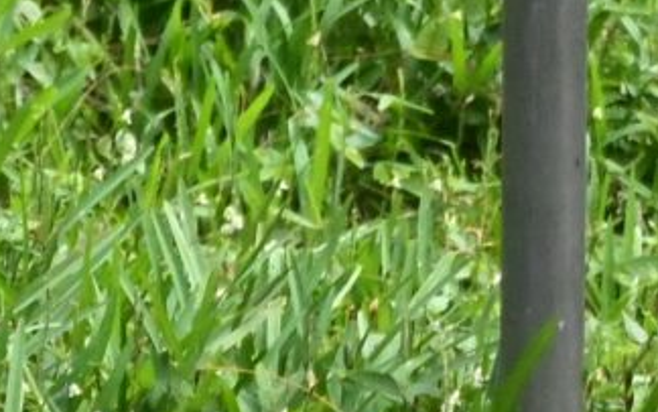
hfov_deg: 2.5
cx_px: 1645
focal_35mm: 837
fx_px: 15020
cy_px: -1146
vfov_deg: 1.6
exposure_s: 1/8000
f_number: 6.3
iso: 6400
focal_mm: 104
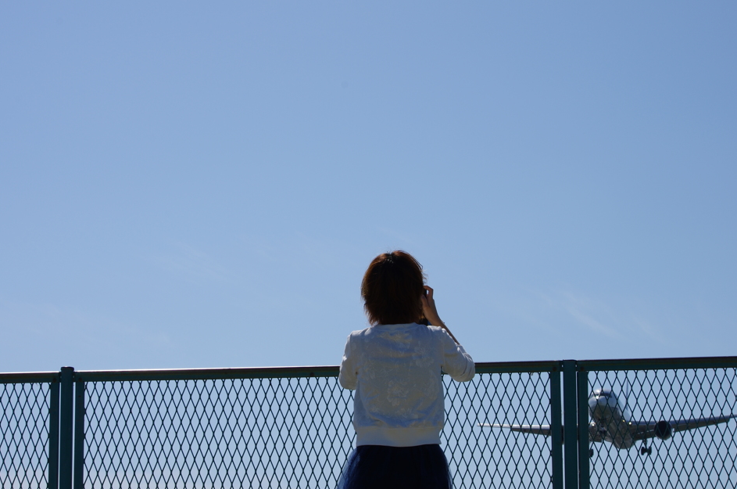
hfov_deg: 22.9
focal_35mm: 89
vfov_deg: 15.3
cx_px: 346
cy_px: 264
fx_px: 1819
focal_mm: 55
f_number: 16
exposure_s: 1/125
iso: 80
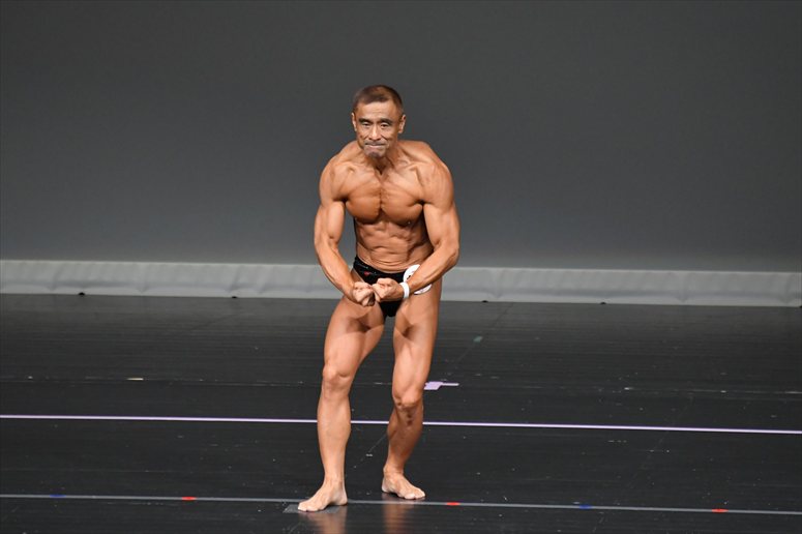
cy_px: 267
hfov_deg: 4.6
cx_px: 401
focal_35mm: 450
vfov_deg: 3.1
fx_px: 10020
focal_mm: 300
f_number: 5.6
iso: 4000
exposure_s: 1/400
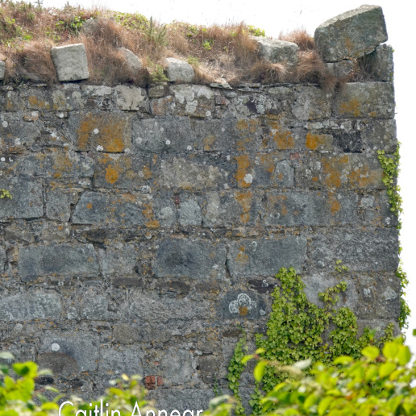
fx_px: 13447
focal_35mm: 989
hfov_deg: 1.8
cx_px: 131
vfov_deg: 1.8
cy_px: 183
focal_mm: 220
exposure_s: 1/320
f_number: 4
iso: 100
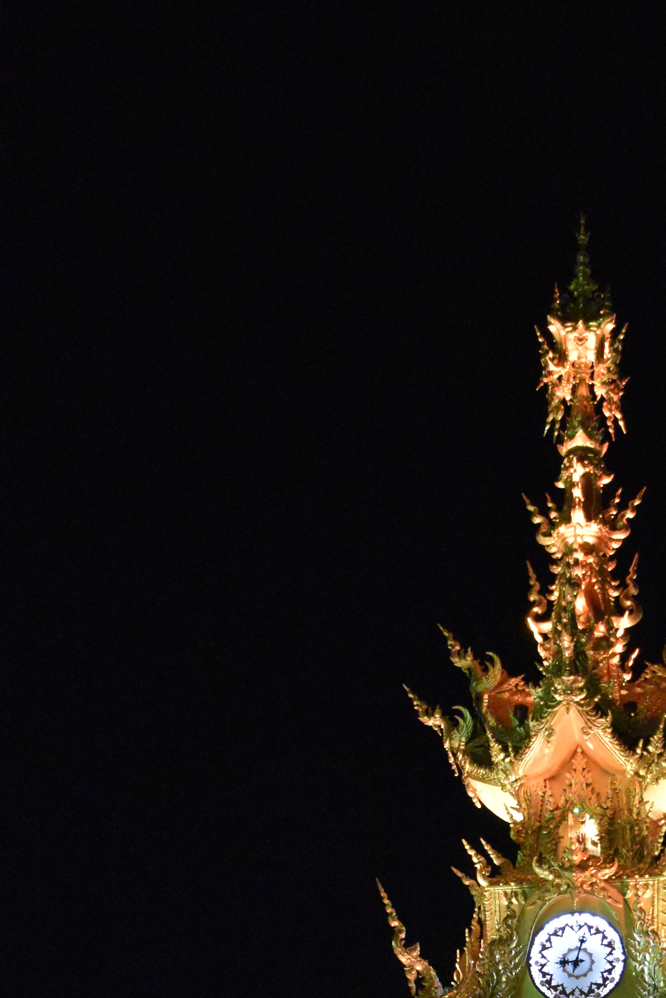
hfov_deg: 17.0
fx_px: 2196
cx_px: 575
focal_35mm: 79
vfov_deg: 24.7
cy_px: 947
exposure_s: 1/60
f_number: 3.8
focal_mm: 23
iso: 5000
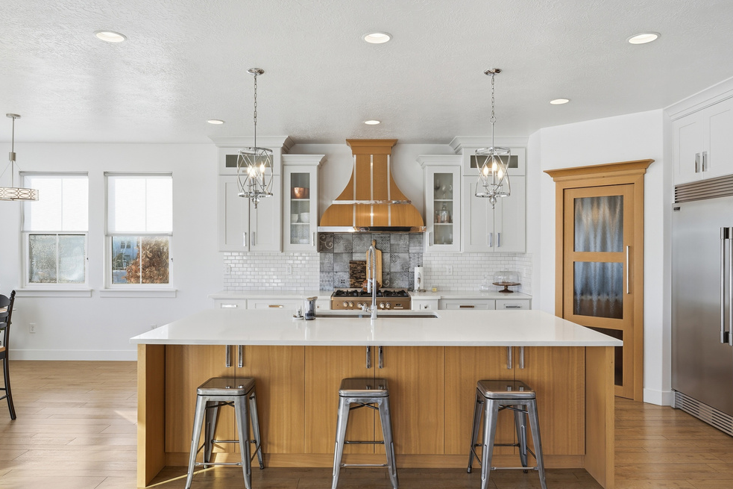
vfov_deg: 51.3
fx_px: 509
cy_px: 247
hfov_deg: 71.5
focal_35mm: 25
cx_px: 365
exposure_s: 1/800
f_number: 10
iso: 250
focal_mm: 24
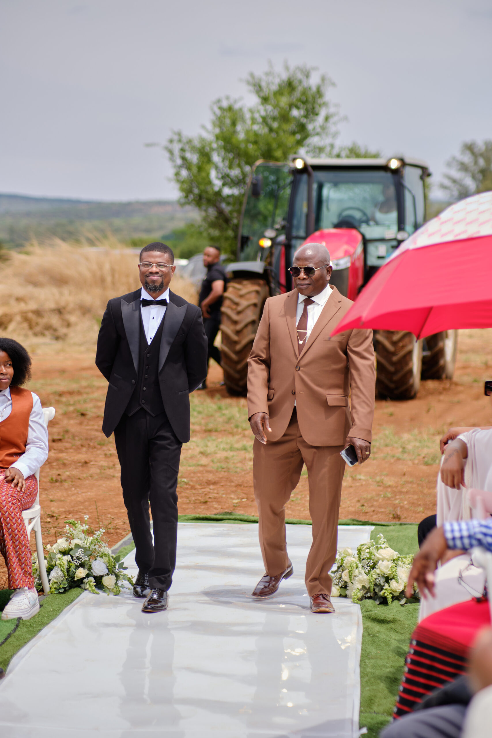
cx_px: 246
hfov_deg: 16.3
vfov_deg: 24.2
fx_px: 1722
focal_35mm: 84
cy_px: 369
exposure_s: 1/4000
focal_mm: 56
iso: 200
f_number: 1.8
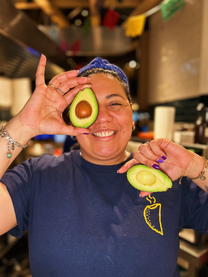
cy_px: 138
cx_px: 104
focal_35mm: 26
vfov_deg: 67.3
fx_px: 208
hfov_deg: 53.1
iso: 125
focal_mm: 5.7
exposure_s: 1/95
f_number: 1.5
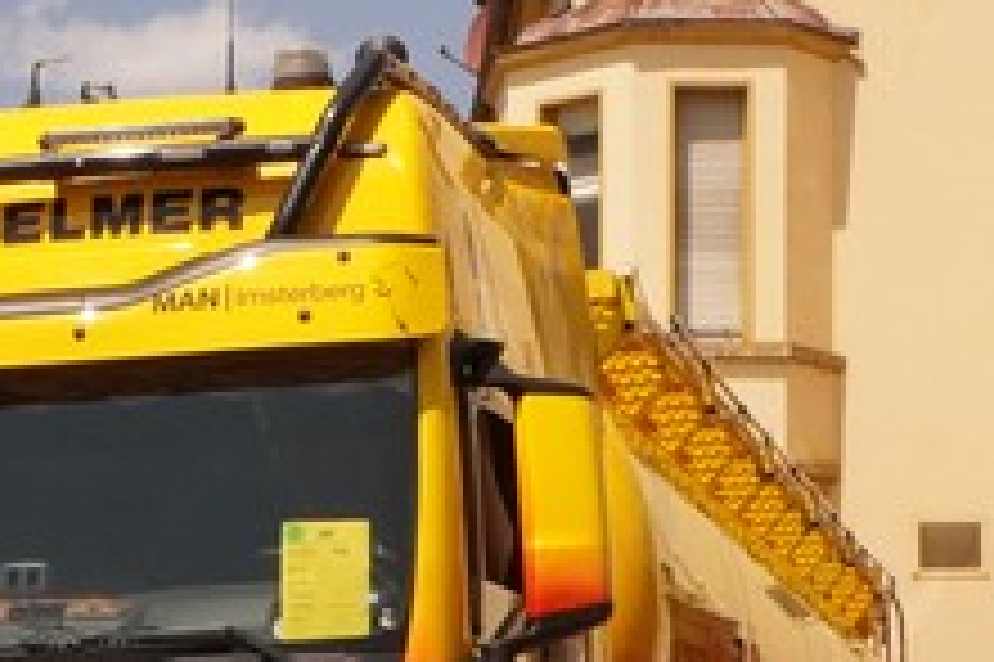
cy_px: 687
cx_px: -4
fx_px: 3255
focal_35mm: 118
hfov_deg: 17.0
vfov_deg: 11.5
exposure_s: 1/1250
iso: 1600
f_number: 18
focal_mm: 21.7
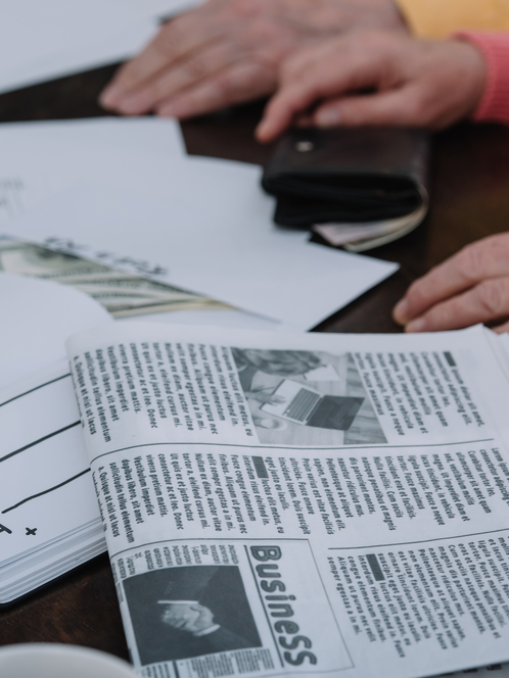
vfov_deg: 12.2
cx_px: 174
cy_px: 338
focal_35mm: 162
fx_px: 3176
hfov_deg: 9.2
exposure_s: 1/200
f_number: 5.6
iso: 320
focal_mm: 112
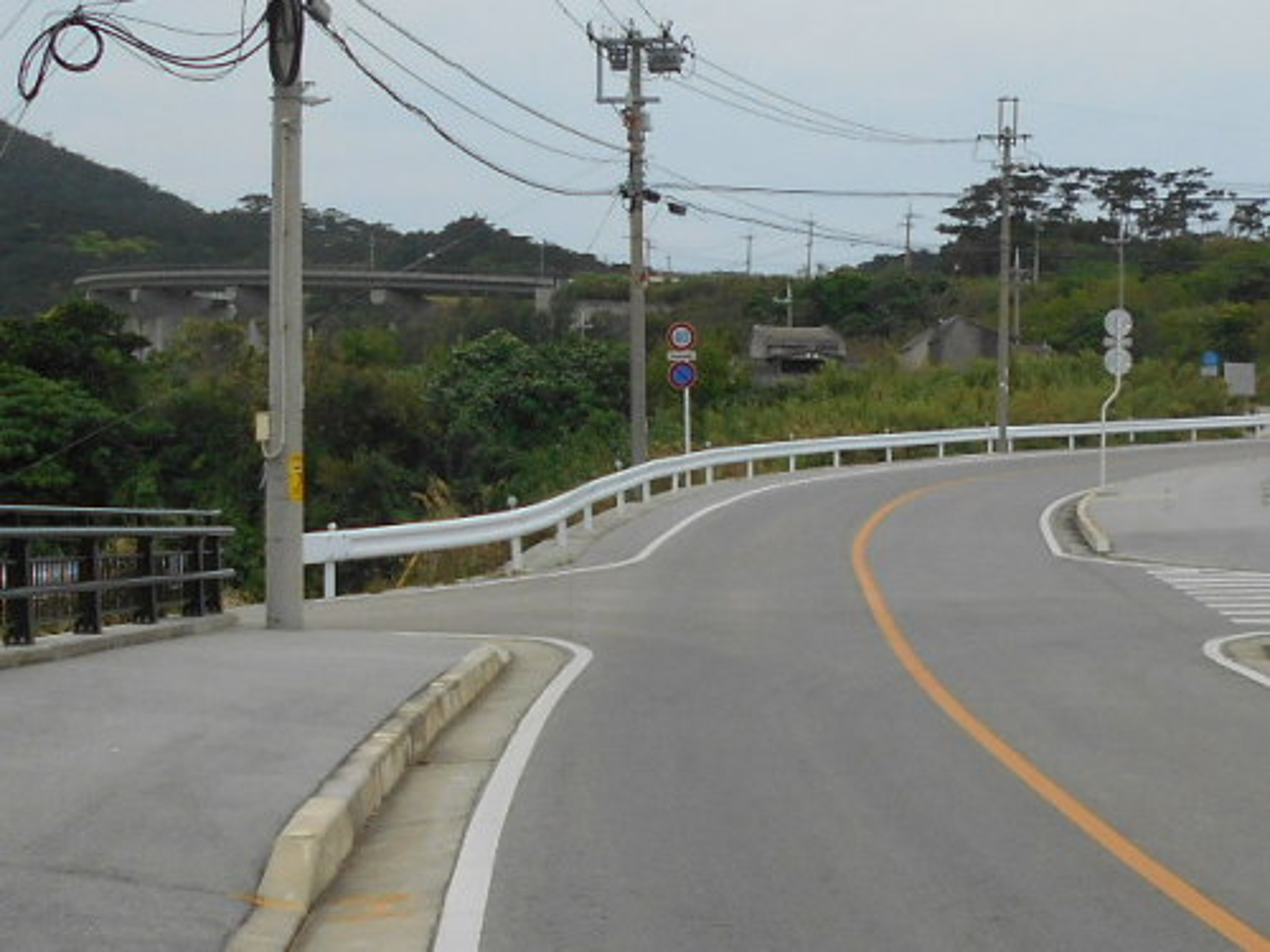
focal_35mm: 26
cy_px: 476
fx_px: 954
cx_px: 635
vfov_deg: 53.1
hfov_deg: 67.3
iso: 80
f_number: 3.2
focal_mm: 4.6
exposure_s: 1/800
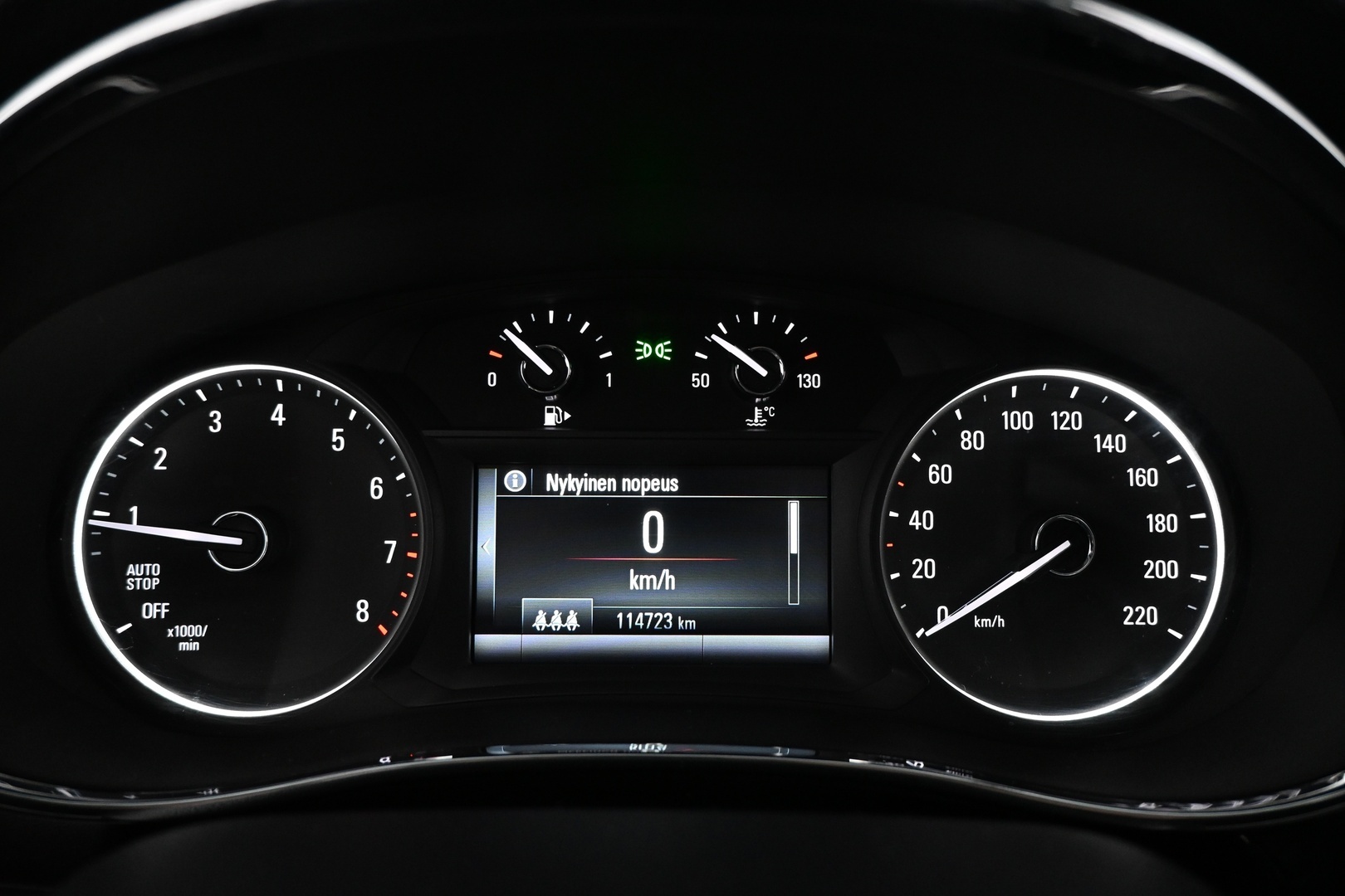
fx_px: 953
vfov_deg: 50.4
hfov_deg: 70.4
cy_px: 448
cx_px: 672
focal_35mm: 26
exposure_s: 1/30
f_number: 4
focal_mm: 17
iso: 2000
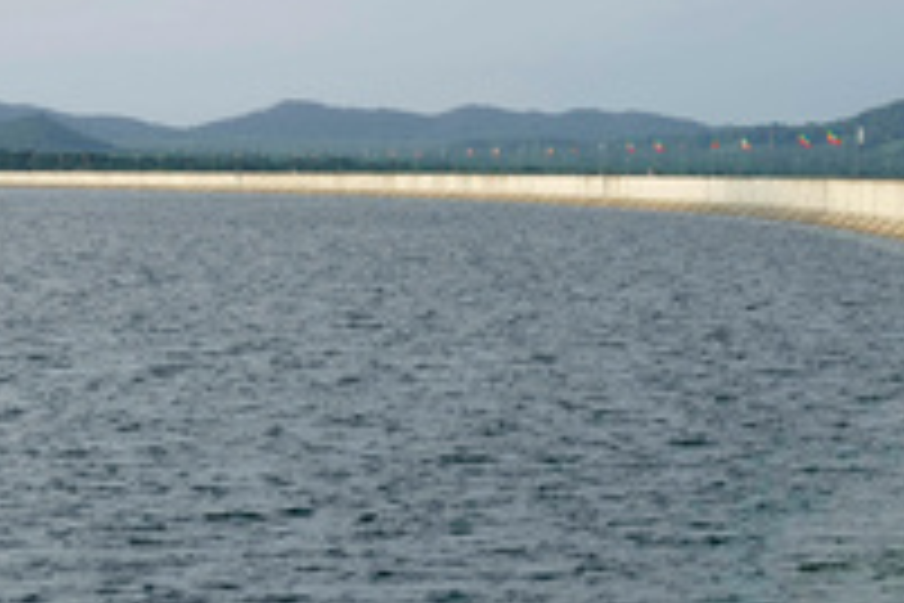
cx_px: 585
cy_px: 52
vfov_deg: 9.2
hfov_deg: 13.9
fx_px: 3716
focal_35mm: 148
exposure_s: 1/1600
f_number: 7.1
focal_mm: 58
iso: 500
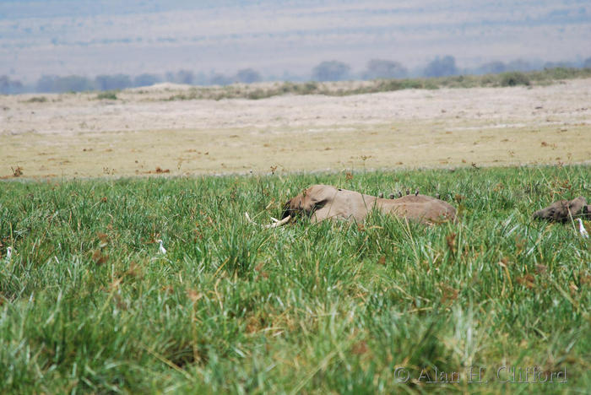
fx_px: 9858
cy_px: 198
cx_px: 296
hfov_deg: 3.4
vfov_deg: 2.3
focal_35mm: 600
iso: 100
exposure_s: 1/400
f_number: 5.6
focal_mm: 400
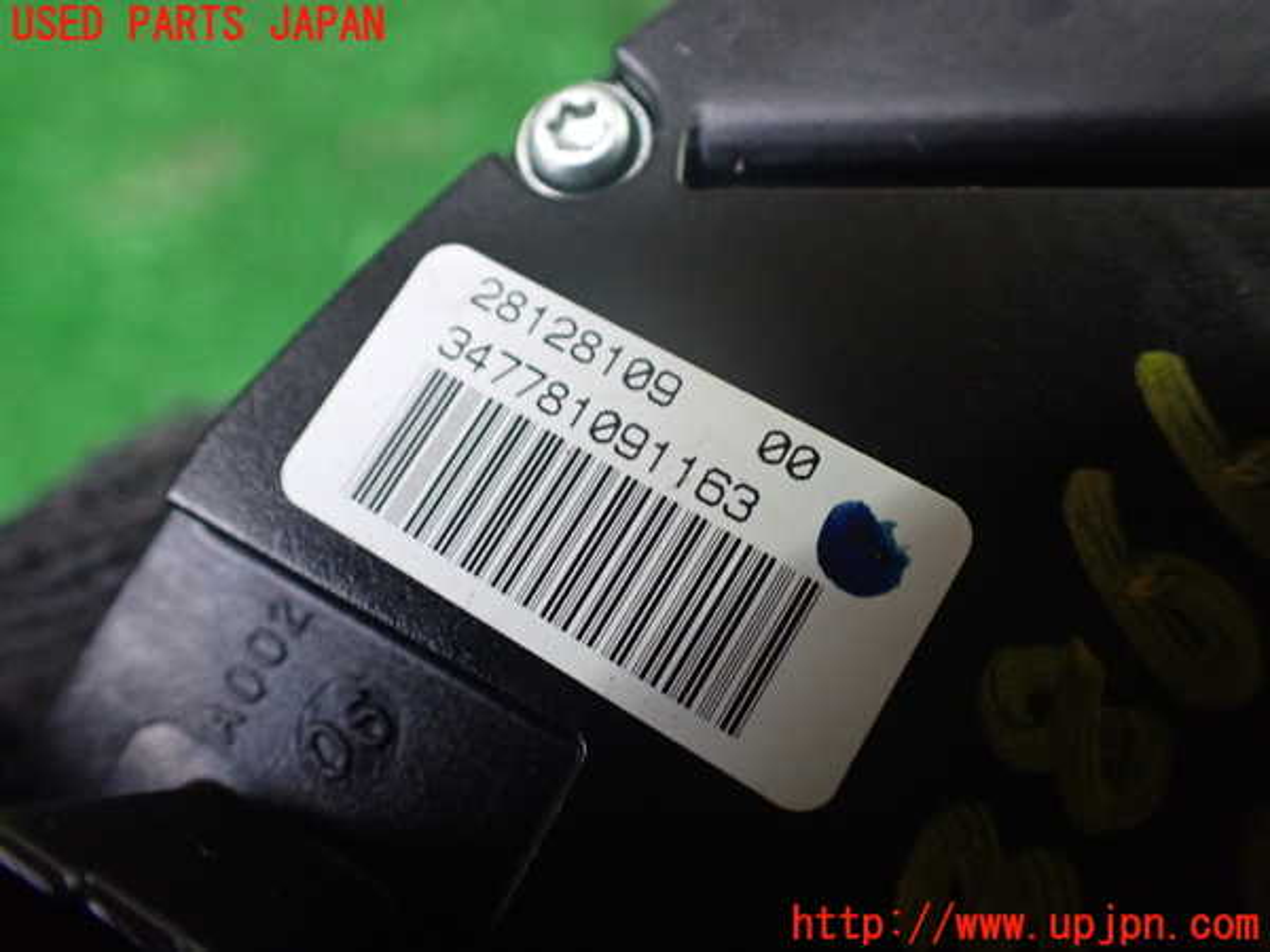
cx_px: 635
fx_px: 1101
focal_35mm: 30
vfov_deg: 46.8
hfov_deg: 60.0
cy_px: 476
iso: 800
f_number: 2.3
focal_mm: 5.4
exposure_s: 1/40
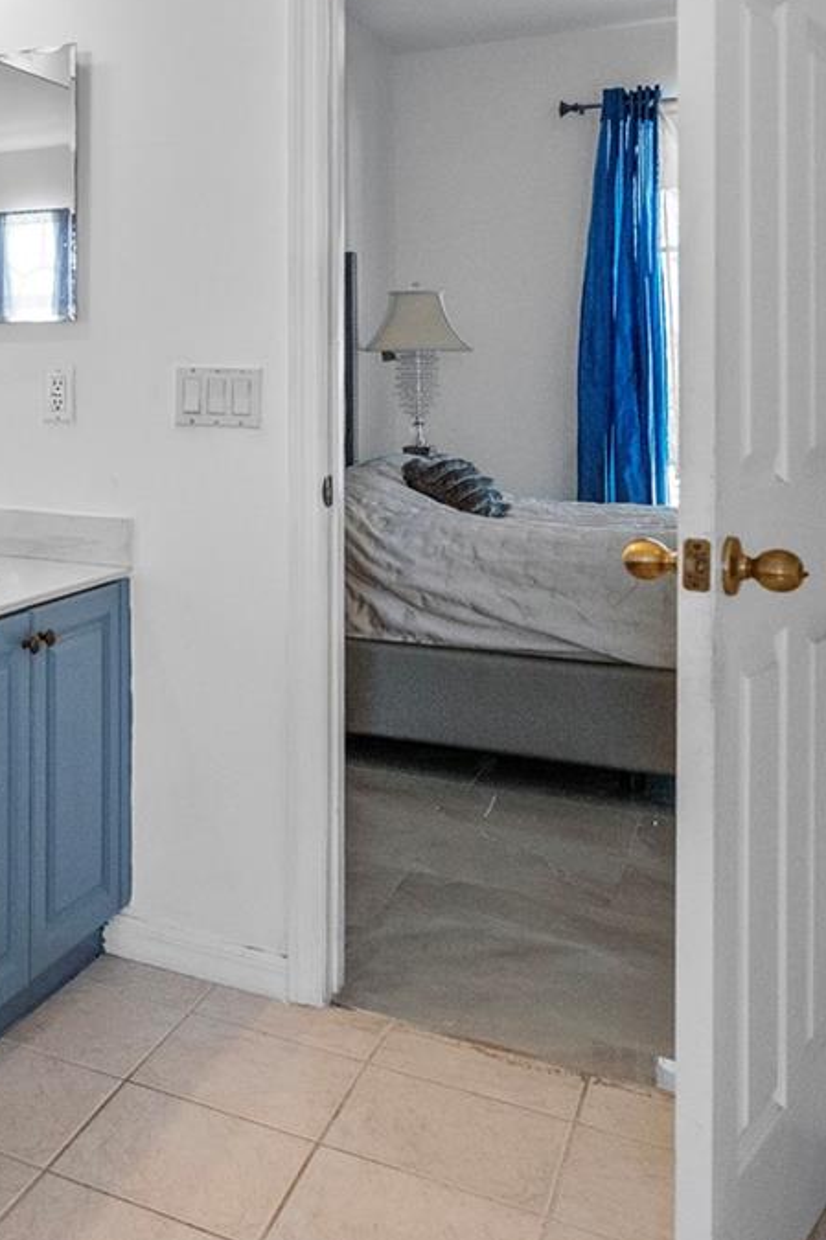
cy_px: 511
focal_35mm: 38
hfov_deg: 28.9
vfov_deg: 50.5
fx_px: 1308
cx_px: -232
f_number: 4
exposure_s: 1/160
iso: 1600
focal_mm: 16
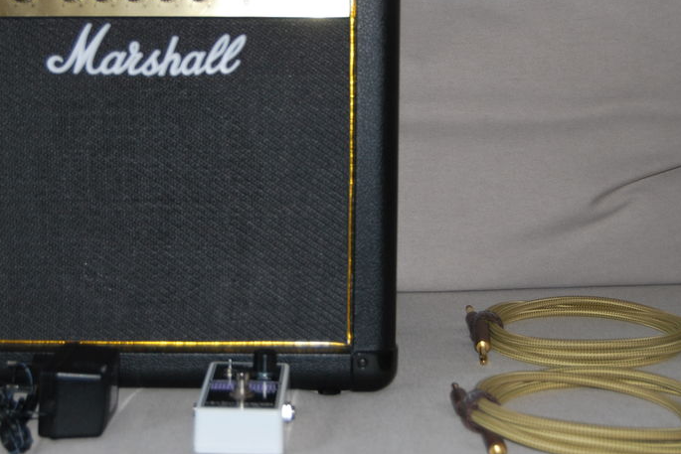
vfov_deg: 17.8
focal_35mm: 77
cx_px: 282
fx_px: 1452
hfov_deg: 26.4
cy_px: 160
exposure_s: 1/60
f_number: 4.8
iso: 200
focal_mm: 35
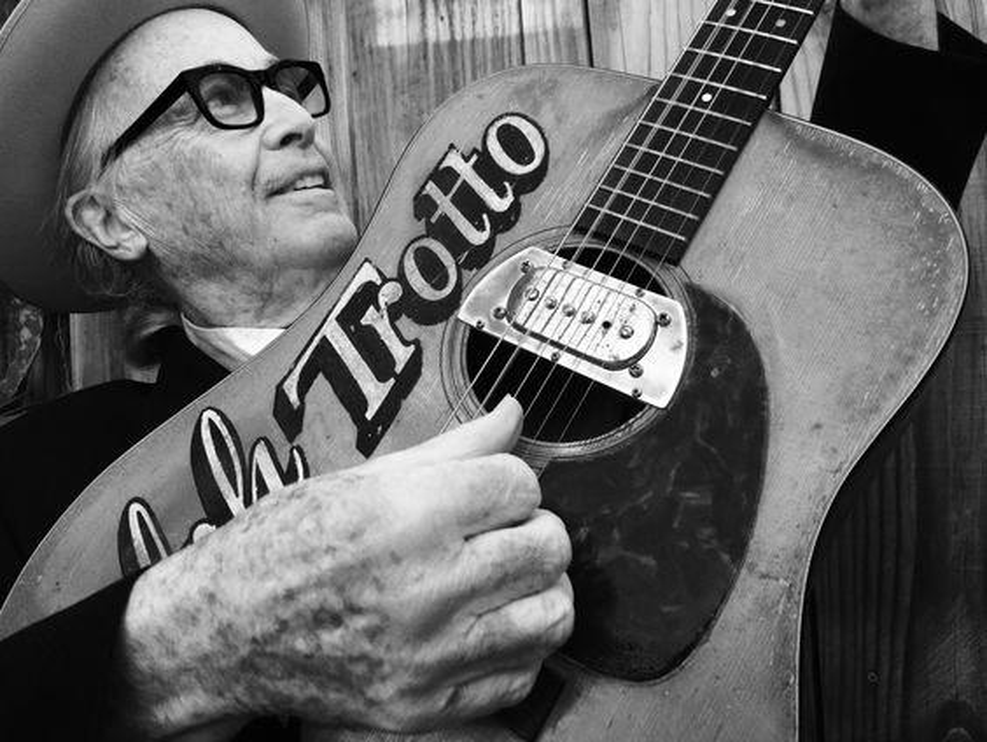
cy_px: 371
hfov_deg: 61.6
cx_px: 494
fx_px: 828
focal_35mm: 29
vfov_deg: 48.3
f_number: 2.2
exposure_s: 1/40
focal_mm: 4.15
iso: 32
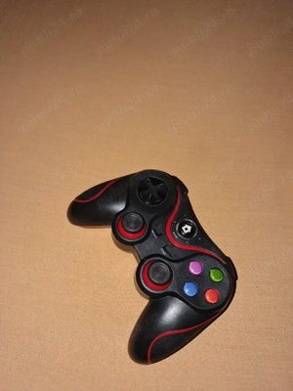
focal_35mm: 27
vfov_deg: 65.3
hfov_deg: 51.4
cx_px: 146
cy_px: 196
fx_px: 305
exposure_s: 1/100
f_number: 1.8
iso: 125
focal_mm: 4
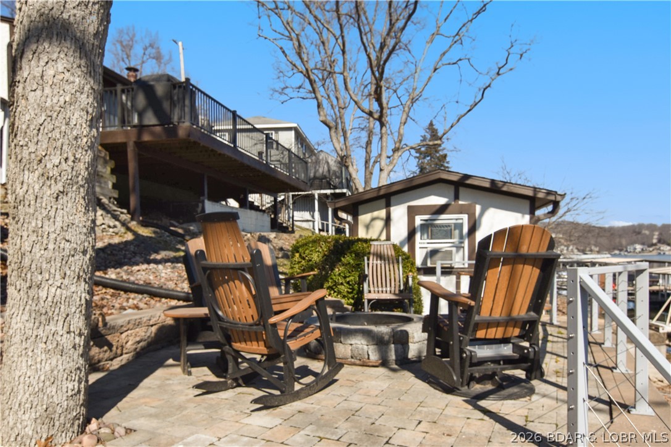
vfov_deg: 53.1
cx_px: 336
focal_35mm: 24
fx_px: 447
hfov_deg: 73.7
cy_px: 224
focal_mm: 16
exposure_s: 1/1250
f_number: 7.1
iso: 200
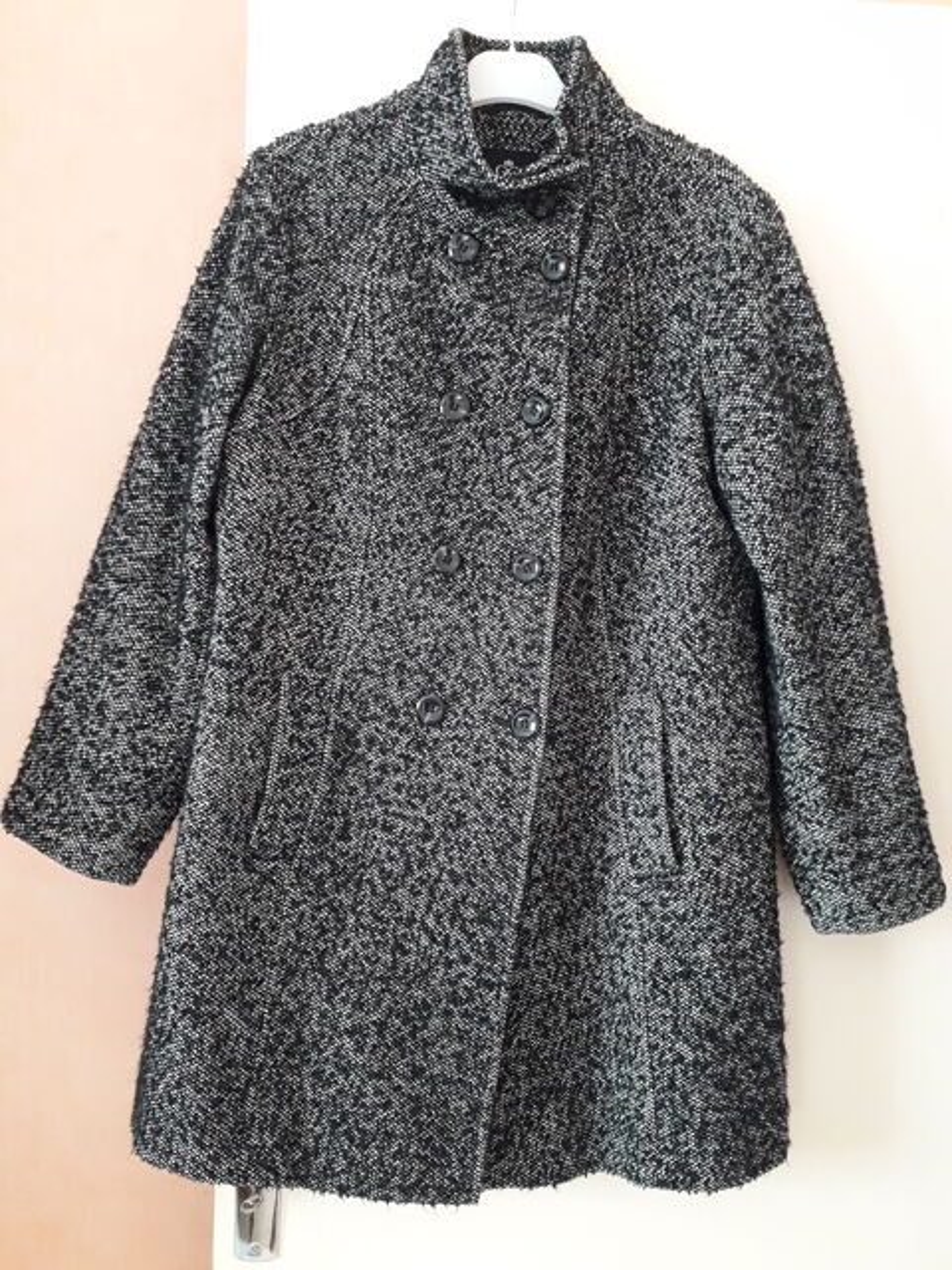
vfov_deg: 65.3
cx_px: 476
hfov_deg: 51.4
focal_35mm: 27
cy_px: 635
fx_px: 990
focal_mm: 3.6
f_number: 1.9
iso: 200
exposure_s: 1/50
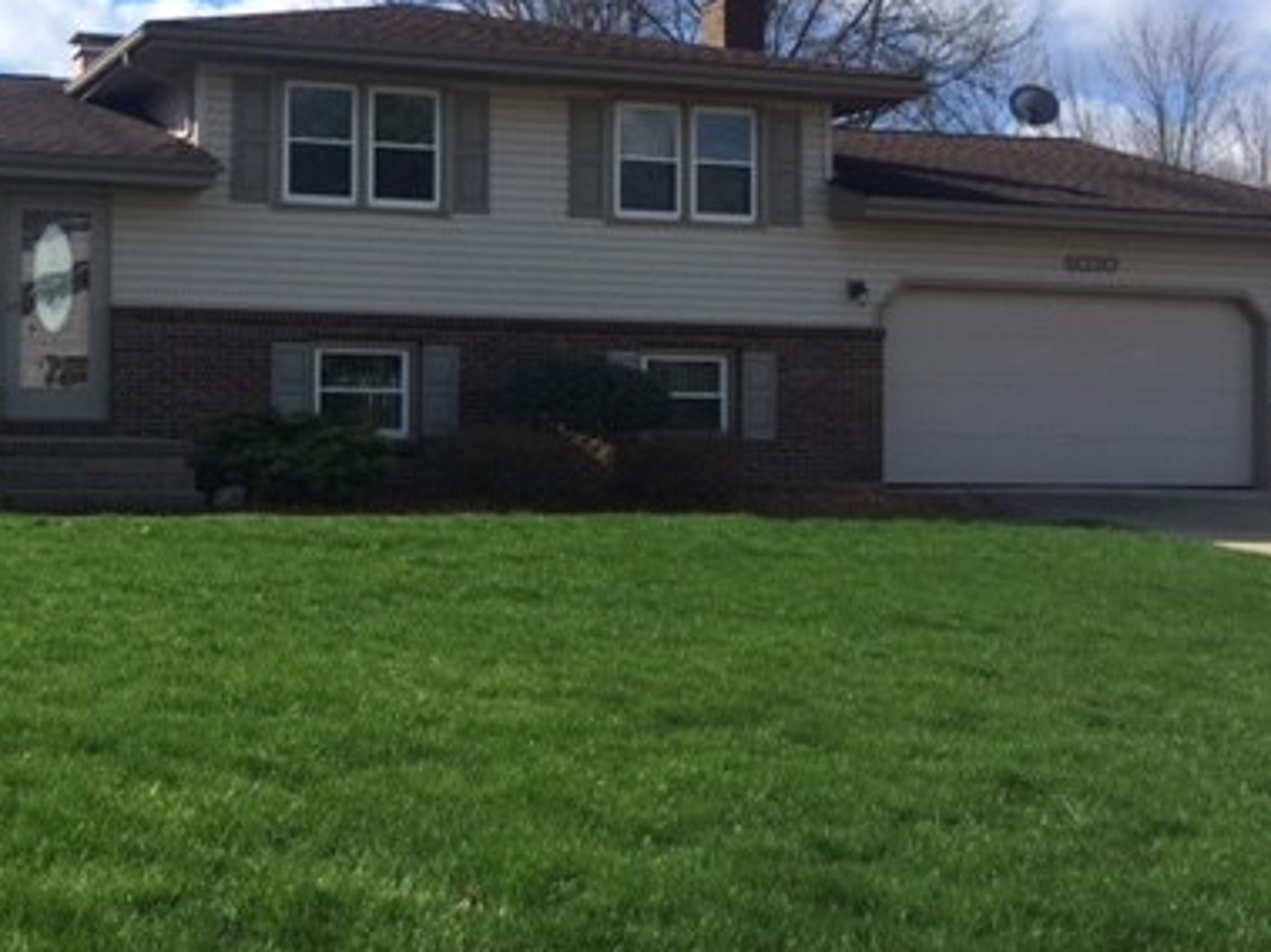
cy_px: 369
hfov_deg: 37.5
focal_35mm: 49
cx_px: 248
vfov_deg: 29.6
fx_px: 1799
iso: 32
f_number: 2.2
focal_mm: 4.15
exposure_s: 1/1522
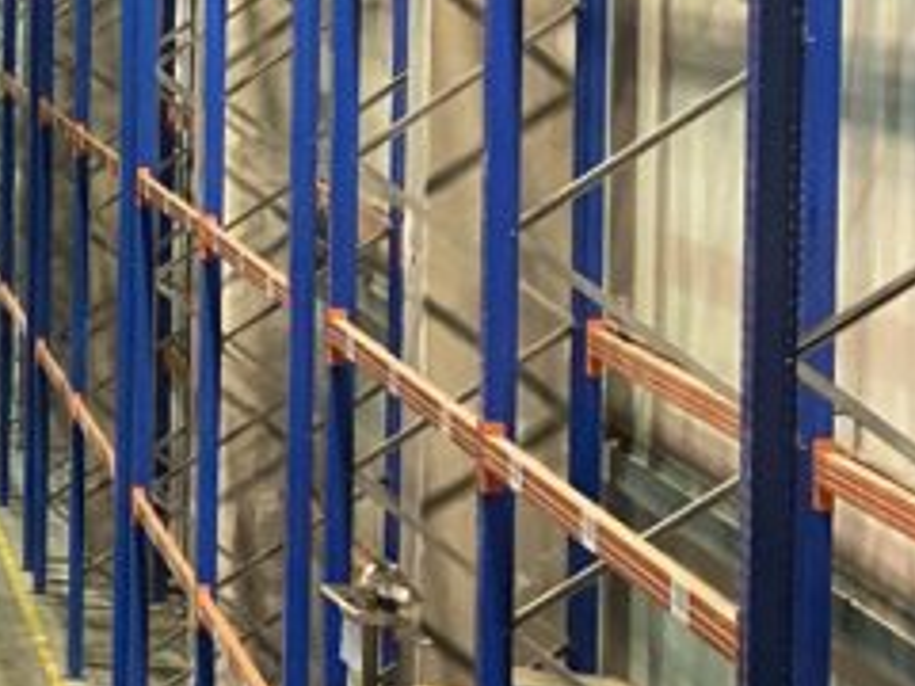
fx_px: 2934
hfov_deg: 14.5
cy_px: -65
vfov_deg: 13.1
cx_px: -938
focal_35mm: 111
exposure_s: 1/33
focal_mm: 4.25
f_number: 1.8
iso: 500
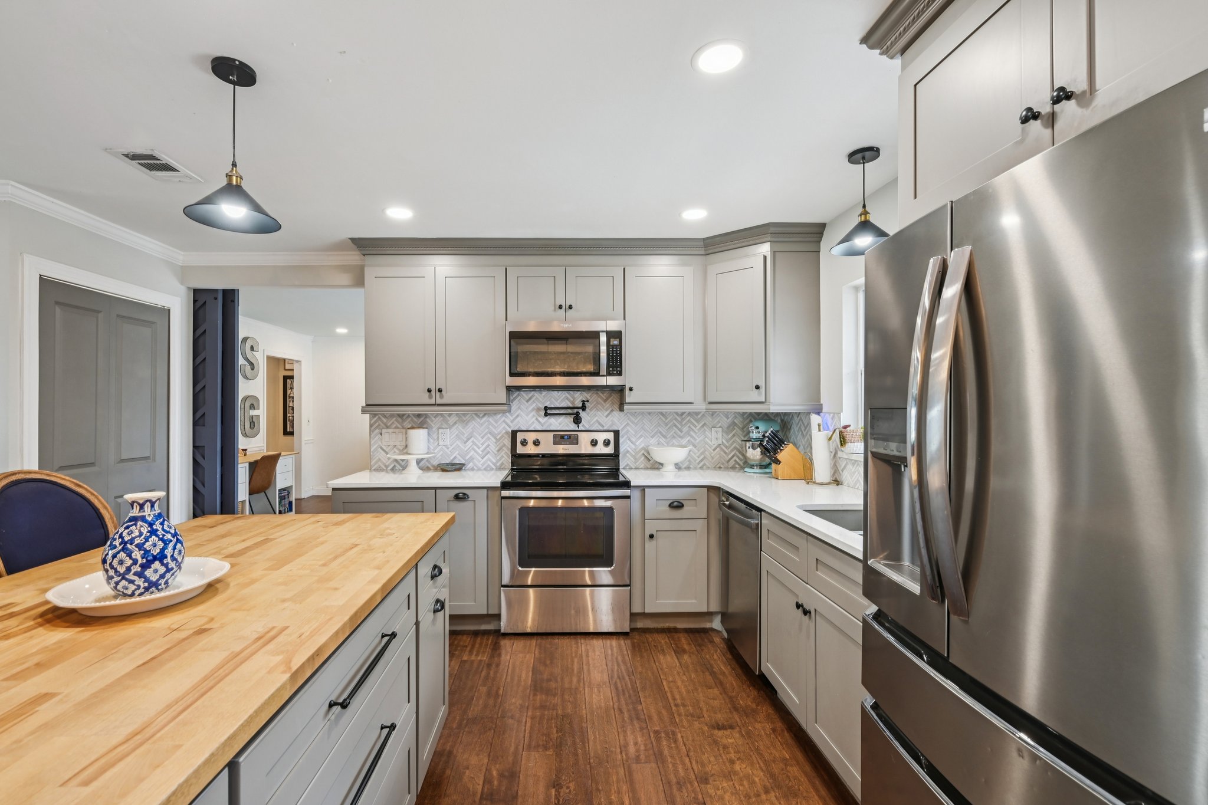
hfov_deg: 100.4
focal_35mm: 15
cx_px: 604
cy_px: 402
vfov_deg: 77.3
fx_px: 503
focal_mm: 15
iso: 400
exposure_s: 1/10
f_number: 8
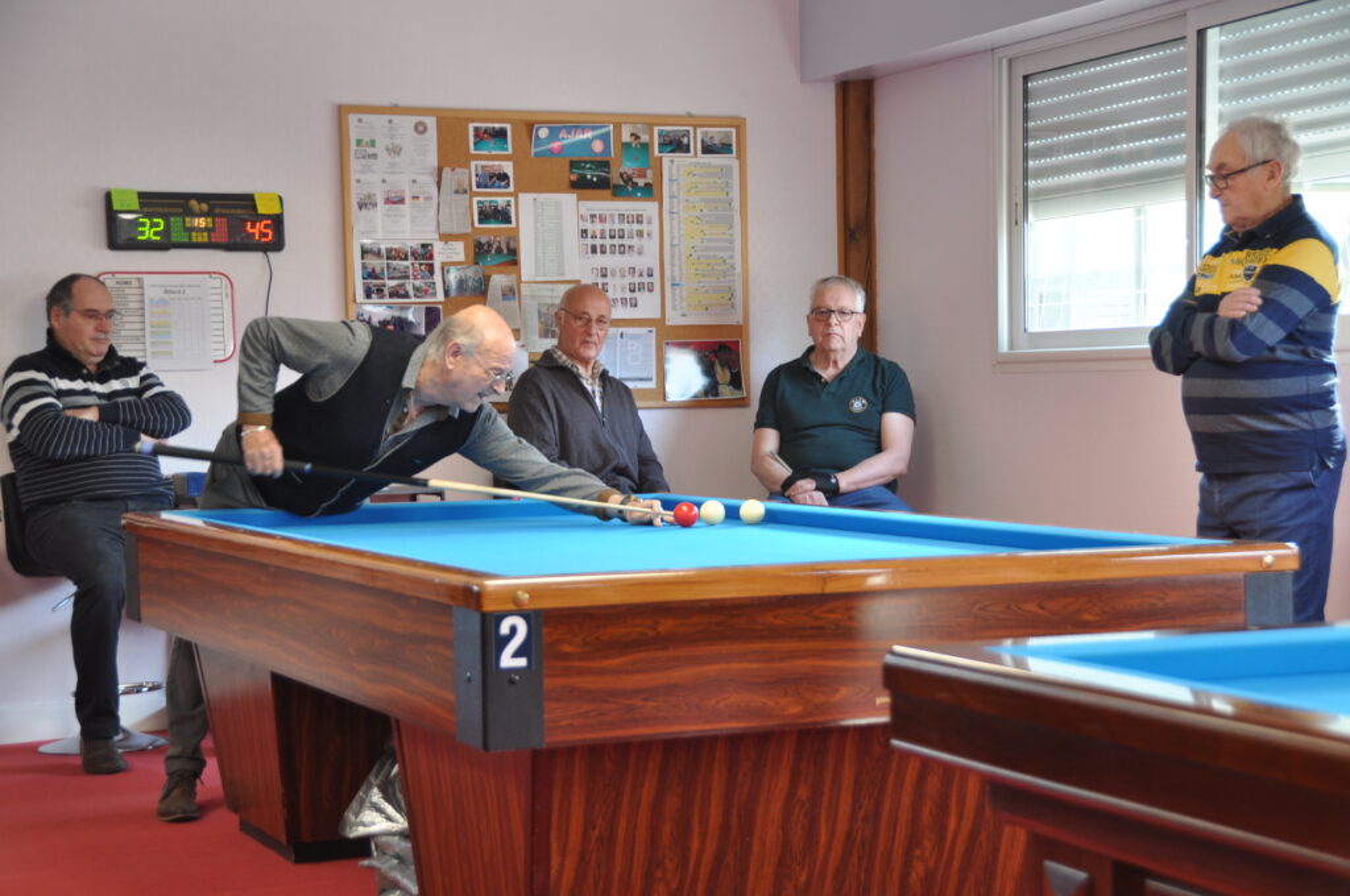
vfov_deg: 20.6
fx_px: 2472
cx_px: 675
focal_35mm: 66
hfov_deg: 30.5
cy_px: 448
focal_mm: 44
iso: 400
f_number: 5
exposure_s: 1/25
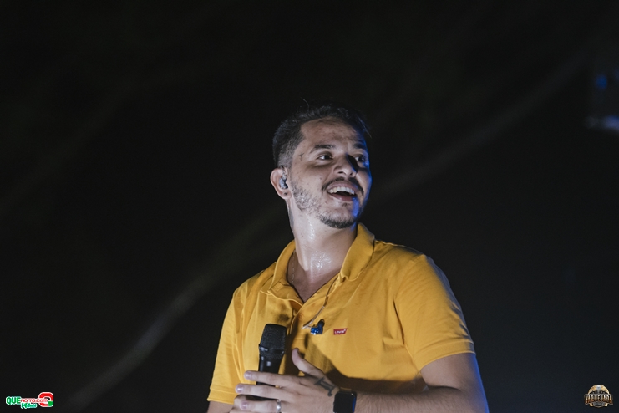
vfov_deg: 6.1
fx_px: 3868
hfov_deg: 9.1
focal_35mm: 225
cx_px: 310
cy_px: 206
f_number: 2.8
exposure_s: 1/500
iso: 2000
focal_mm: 150
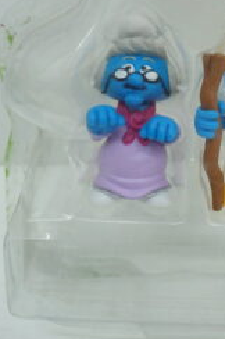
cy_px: 104
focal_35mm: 61
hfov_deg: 21.7
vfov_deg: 32.5
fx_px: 573
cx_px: 199
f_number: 5.6
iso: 1600
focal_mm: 22
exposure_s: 1/60
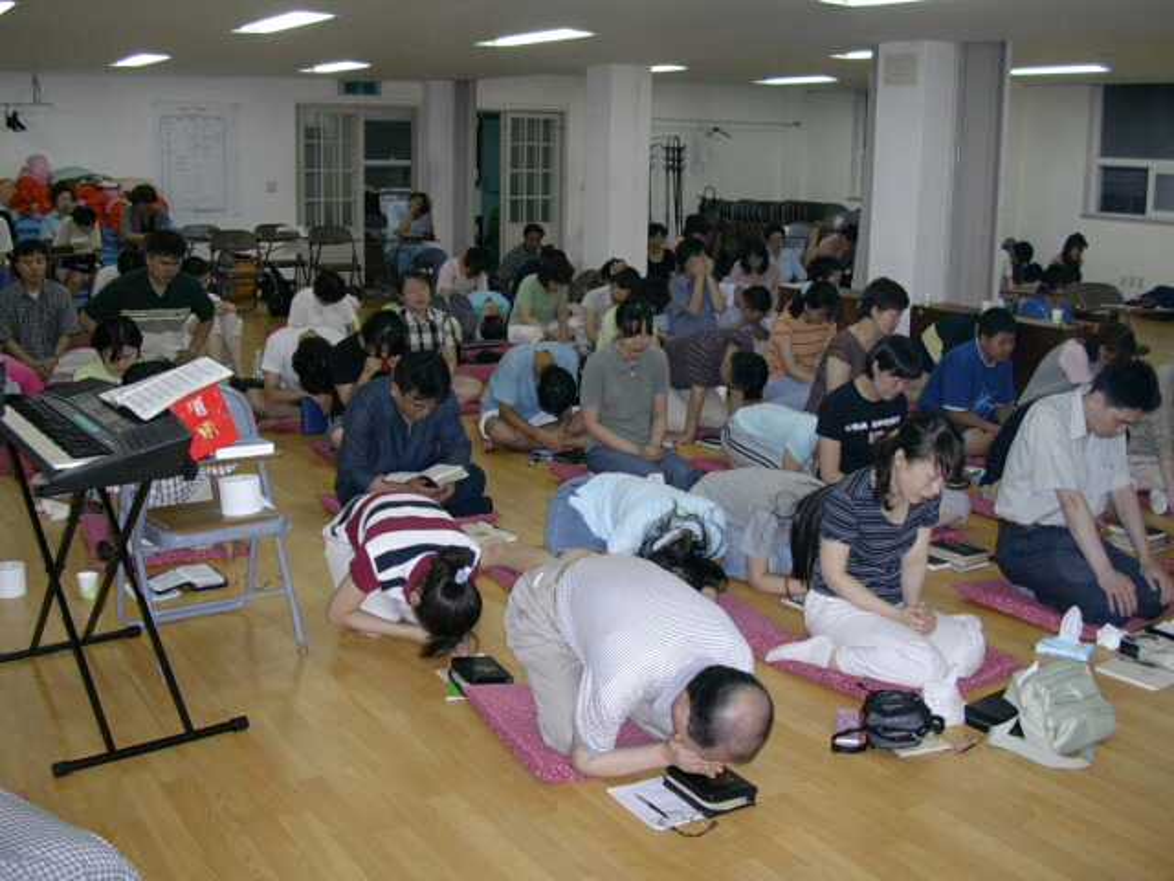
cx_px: 587
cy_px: 440
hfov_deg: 50.1
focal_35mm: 37
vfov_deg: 38.7
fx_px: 1255
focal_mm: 5.6
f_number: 2.7
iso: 100
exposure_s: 1/64
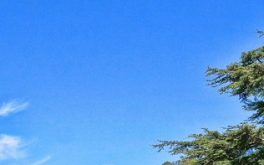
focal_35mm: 55
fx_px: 395
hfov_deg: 29.2
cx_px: -86
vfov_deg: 20.3
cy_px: 245
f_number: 14
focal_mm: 8
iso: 320
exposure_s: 1/200
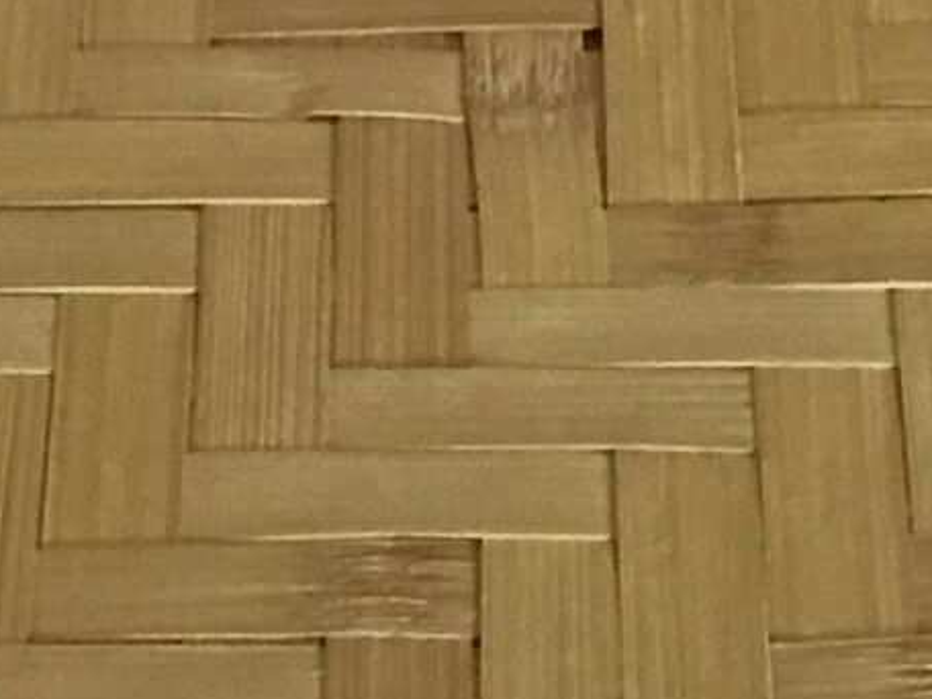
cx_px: 640
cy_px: 206
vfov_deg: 6.7
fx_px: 5977
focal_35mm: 222
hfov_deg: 8.9
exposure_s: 1/33
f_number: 2.4
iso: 64
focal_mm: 3.3
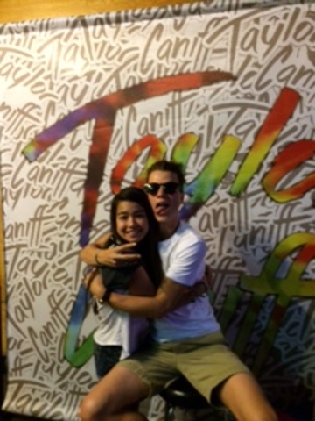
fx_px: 352
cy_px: 210
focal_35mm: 29
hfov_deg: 48.2
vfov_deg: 61.7
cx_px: 158
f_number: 2.2
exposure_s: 1/15
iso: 400
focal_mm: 4.15
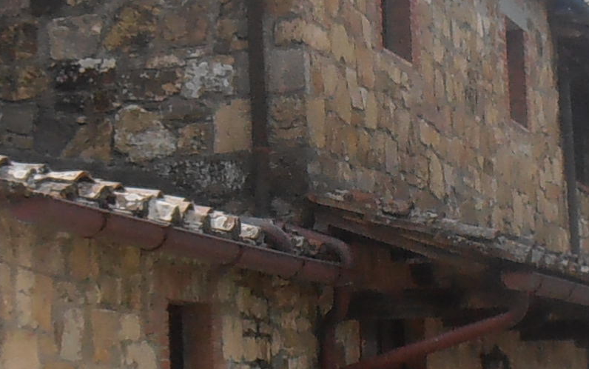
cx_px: 374
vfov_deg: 9.6
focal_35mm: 137
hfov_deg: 15.2
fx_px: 2200
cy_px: 156
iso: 80
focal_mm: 4.2
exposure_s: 1/640
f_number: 3
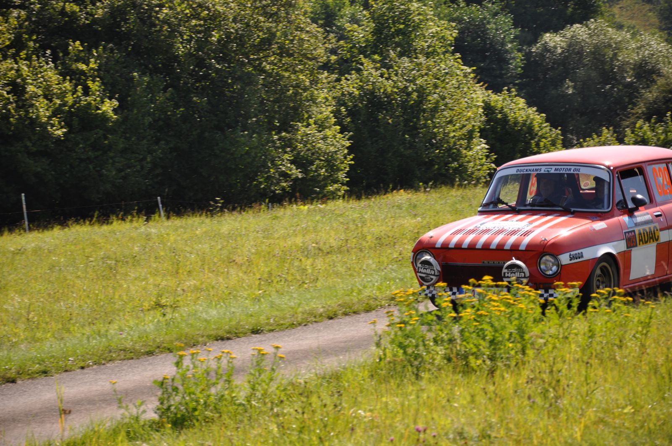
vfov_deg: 8.7
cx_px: 336
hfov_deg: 13.1
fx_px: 2936
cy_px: 223
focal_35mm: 158
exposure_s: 1/500
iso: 200
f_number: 5.6
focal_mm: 105
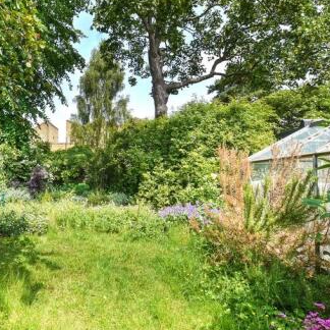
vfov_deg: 65.0
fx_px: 259
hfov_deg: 59.7
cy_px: 162
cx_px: 64
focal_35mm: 24
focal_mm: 14
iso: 100
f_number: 16
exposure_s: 1/40
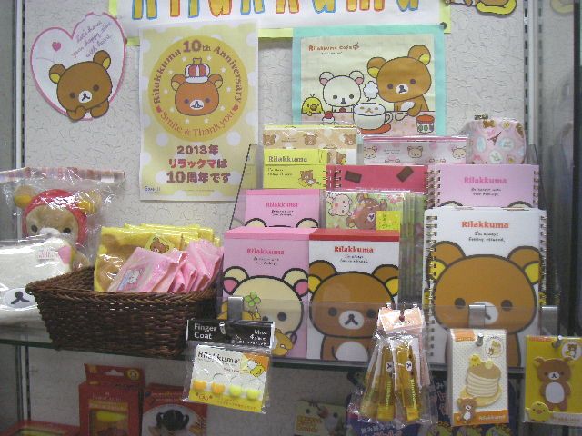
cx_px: 291
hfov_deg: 49.0
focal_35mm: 38
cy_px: 218
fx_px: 639
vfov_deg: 37.7
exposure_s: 1/50
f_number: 3.3
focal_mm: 6.3
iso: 200
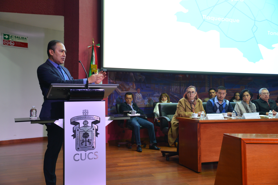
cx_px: 139
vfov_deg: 36.9
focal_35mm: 36
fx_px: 278
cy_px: 92
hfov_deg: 53.1
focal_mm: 36
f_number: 4
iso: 800
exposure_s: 1/30
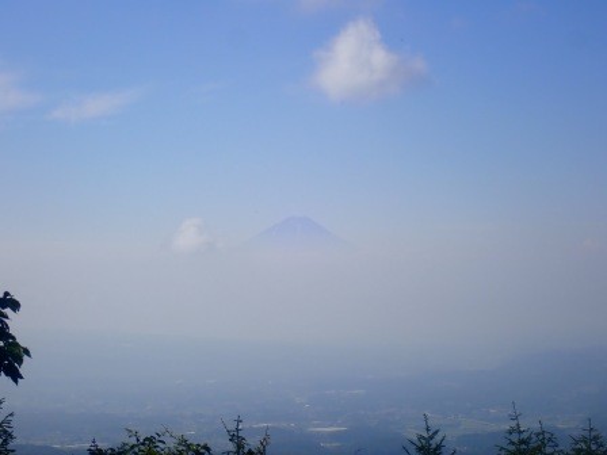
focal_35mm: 100
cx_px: 304
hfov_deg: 19.6
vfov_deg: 14.8
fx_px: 1754
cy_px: 228
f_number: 6.3
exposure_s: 1/640
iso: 100
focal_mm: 18
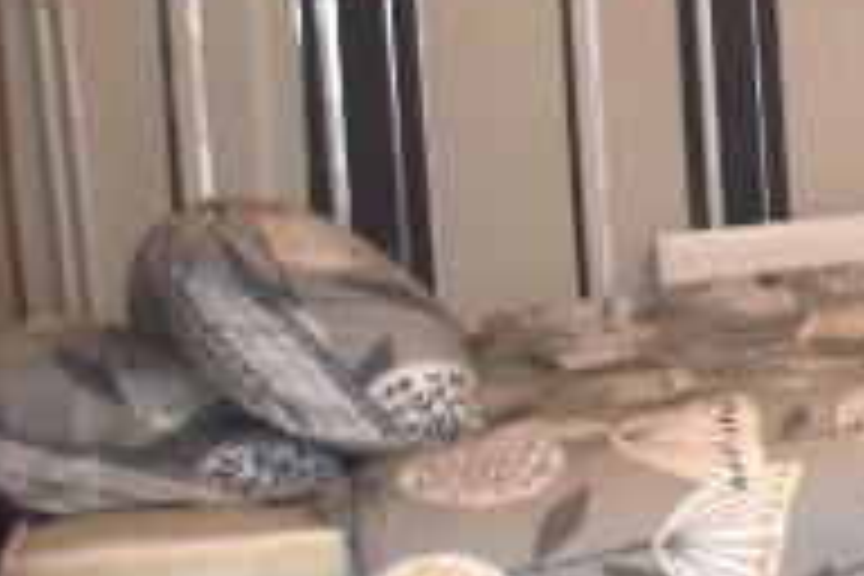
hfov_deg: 14.2
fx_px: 1920
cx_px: 2187
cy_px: 34
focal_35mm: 80
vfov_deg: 16.8
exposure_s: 1/125
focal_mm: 10
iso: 900
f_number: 3.5
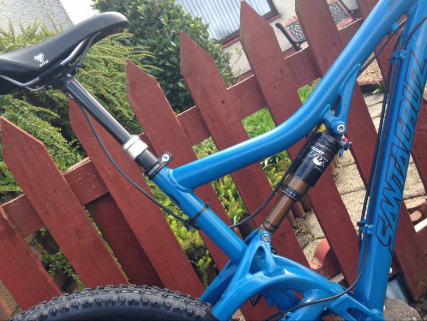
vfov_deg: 43.0
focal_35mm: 33
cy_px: 160
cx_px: 214
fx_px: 407
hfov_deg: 55.3
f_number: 2.4
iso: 50
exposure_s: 1/217
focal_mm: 4.12
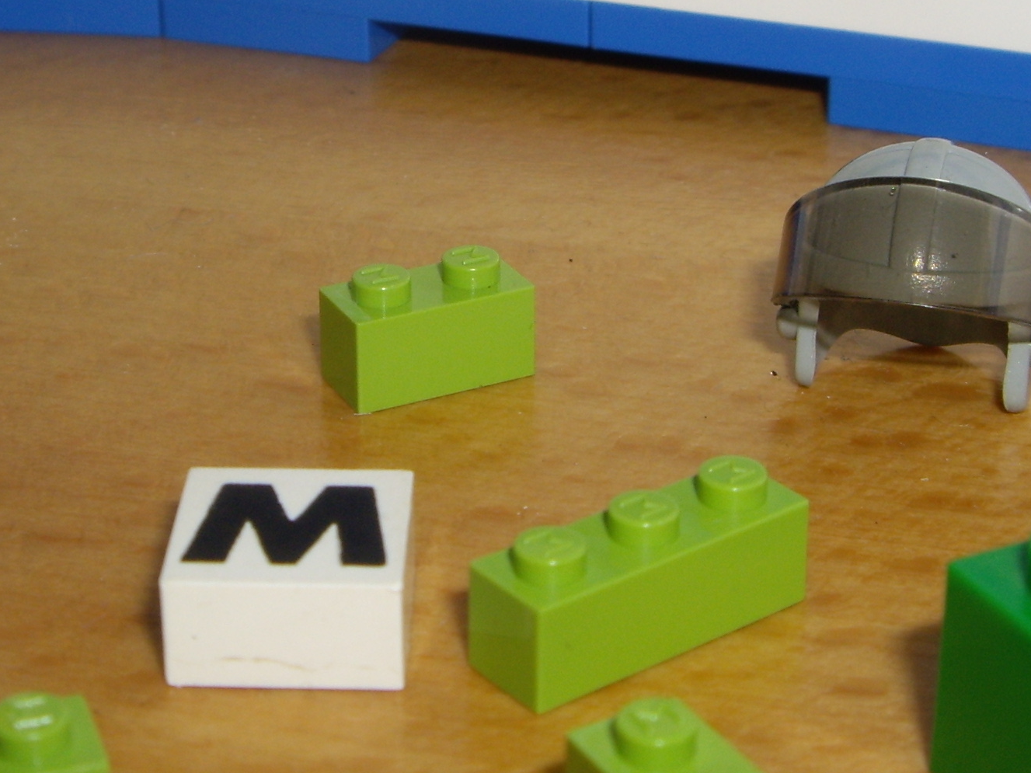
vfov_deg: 16.7
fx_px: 2621
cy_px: 244
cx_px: 418
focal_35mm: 88
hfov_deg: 22.2
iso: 50
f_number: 4.3
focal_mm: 6.2
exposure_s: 1/40
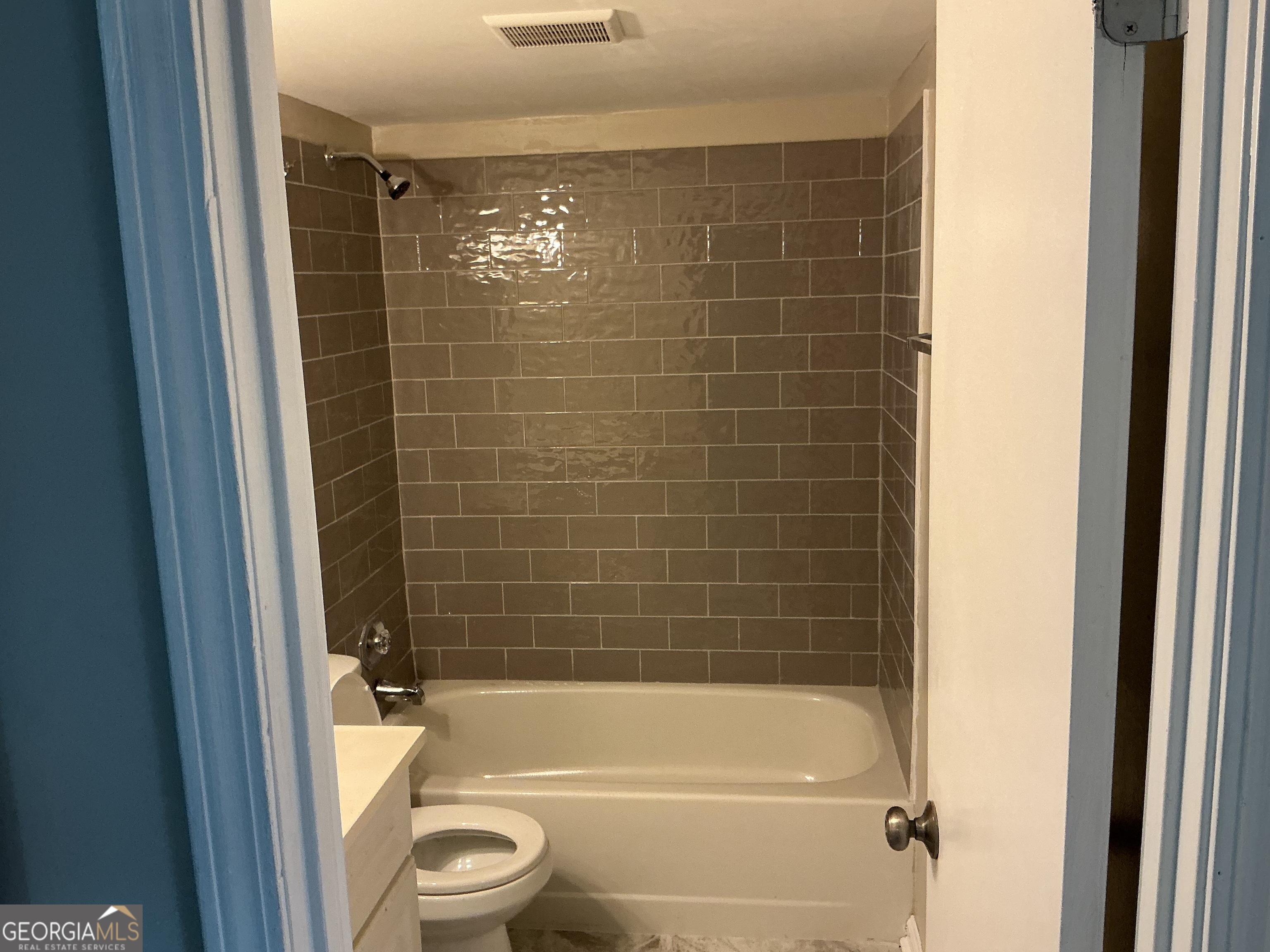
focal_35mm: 29
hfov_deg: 61.7
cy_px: 476
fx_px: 1064
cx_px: 635
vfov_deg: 48.2
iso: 125
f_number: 1.8
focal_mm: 3
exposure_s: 1/60
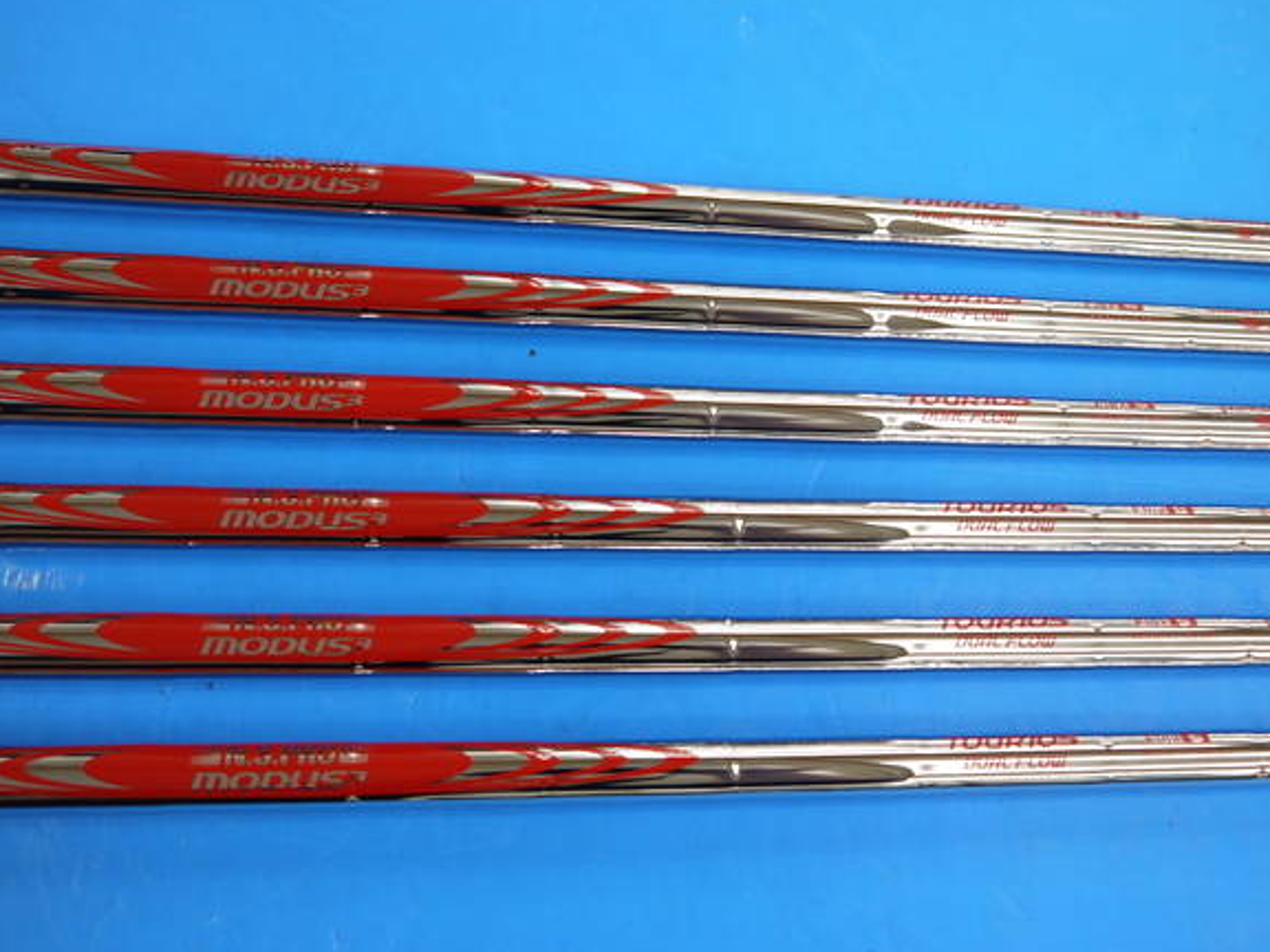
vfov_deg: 35.9
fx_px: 1468
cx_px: 650
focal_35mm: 40
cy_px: 445
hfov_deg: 46.8
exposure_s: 1/60
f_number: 4
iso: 160
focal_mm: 18
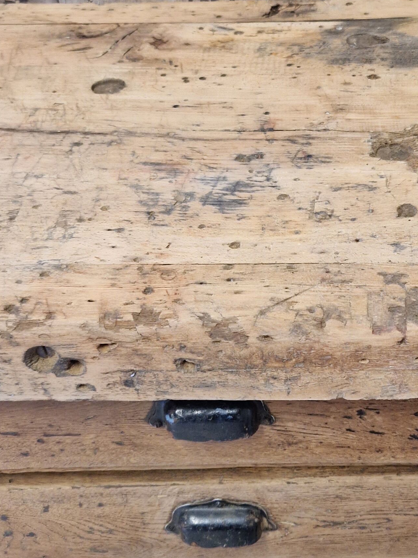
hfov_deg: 26.8
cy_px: 284
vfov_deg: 35.5
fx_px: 869
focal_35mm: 54
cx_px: 301
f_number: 1.8
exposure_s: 1/100
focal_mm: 5.4
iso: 400
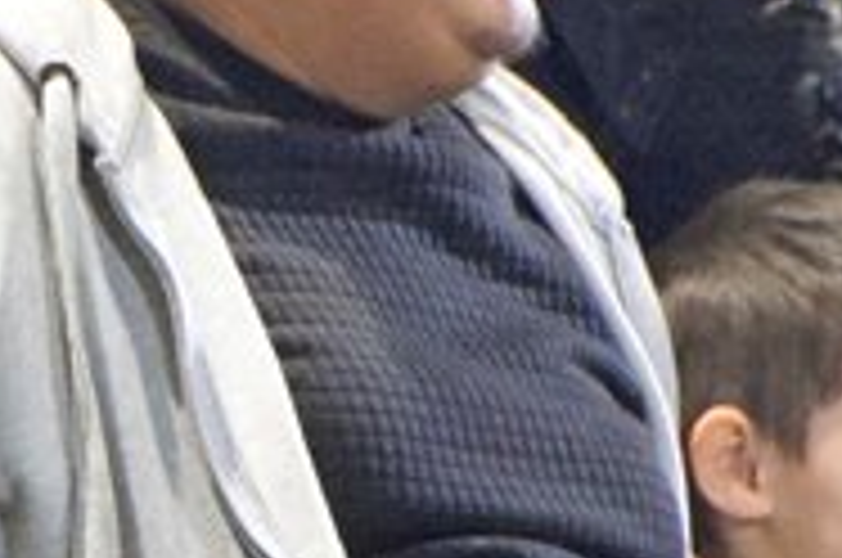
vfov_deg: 1.0
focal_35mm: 1400
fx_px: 32688
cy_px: -254
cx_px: -369
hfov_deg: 1.5
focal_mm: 170
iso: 6400
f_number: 5.6
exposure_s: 1/40
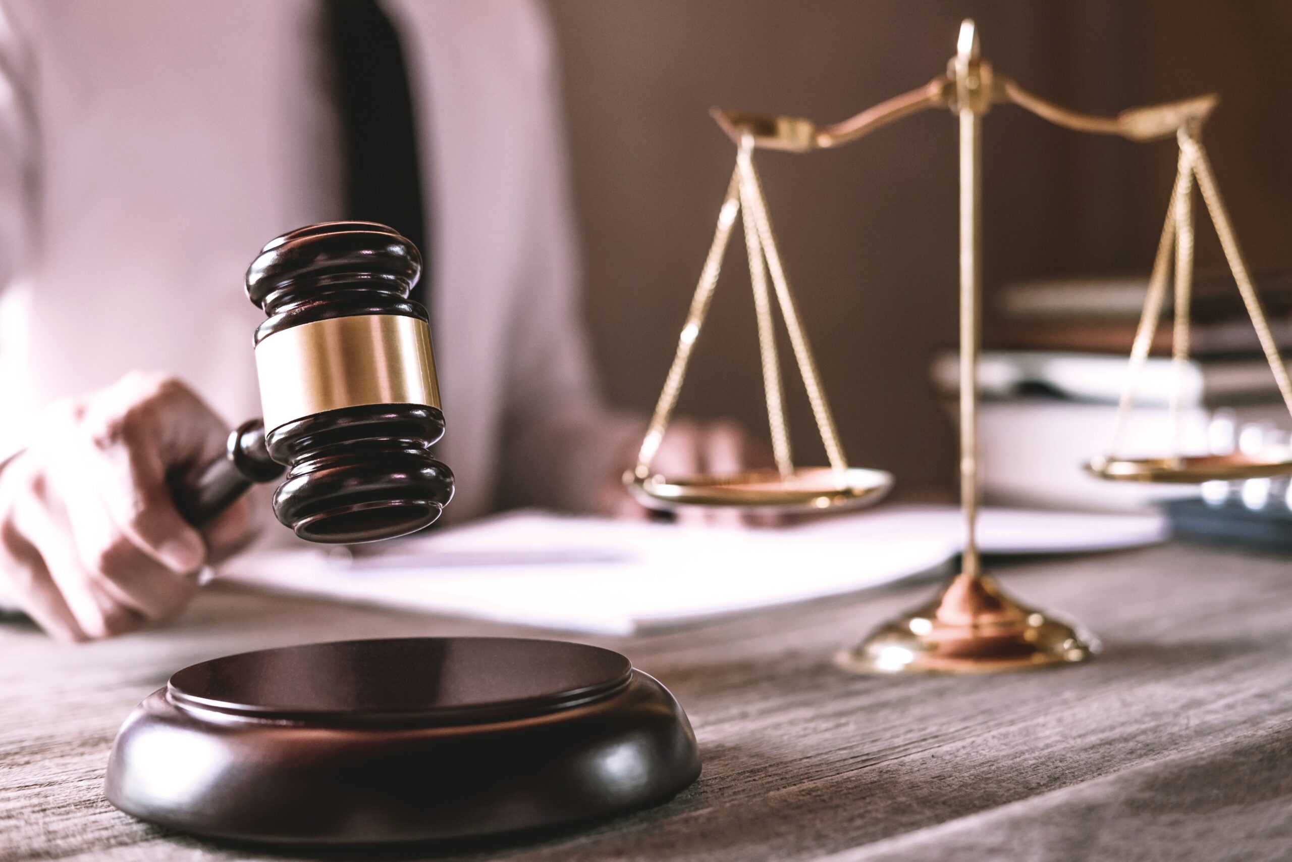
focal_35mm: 53
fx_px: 1902
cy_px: 431
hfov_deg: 37.5
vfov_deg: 25.5
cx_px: 646
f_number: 2.8
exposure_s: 1/100
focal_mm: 35
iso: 400
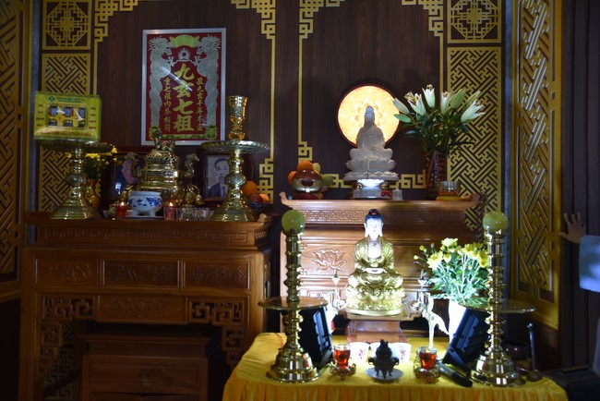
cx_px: 300
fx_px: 500
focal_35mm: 30
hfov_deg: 61.9
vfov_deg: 43.6
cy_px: 200
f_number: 4.5
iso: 400
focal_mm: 30
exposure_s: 1/80
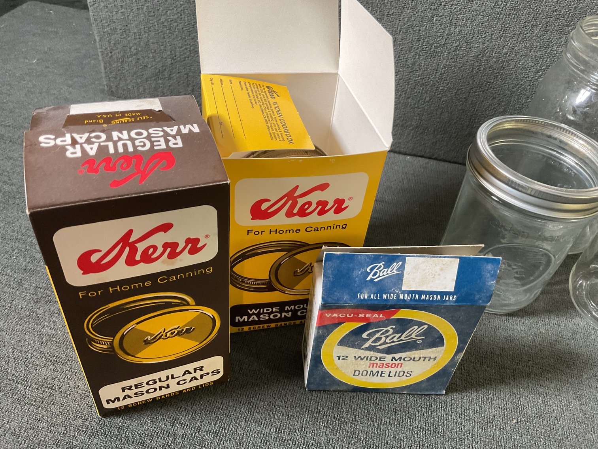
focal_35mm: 29
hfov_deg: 61.7
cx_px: 299
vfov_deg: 48.2
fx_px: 501
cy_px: 224
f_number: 1.8
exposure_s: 1/60
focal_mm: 3
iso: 200
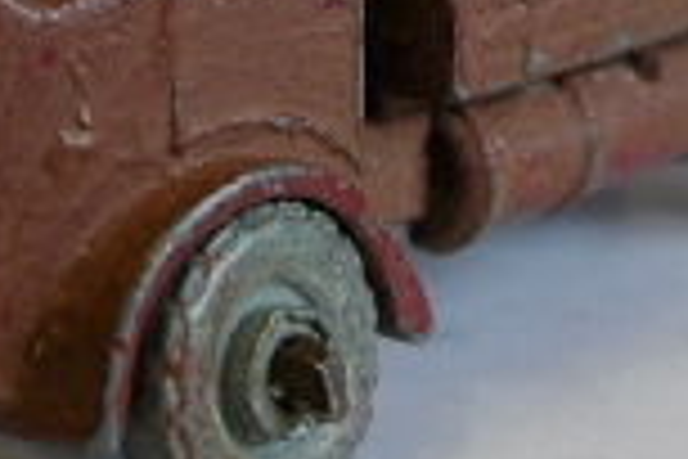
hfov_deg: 13.5
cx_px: 346
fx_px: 2905
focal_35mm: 152
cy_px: -209
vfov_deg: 8.8
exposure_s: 1/17.3
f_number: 2.8
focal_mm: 5.8
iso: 50
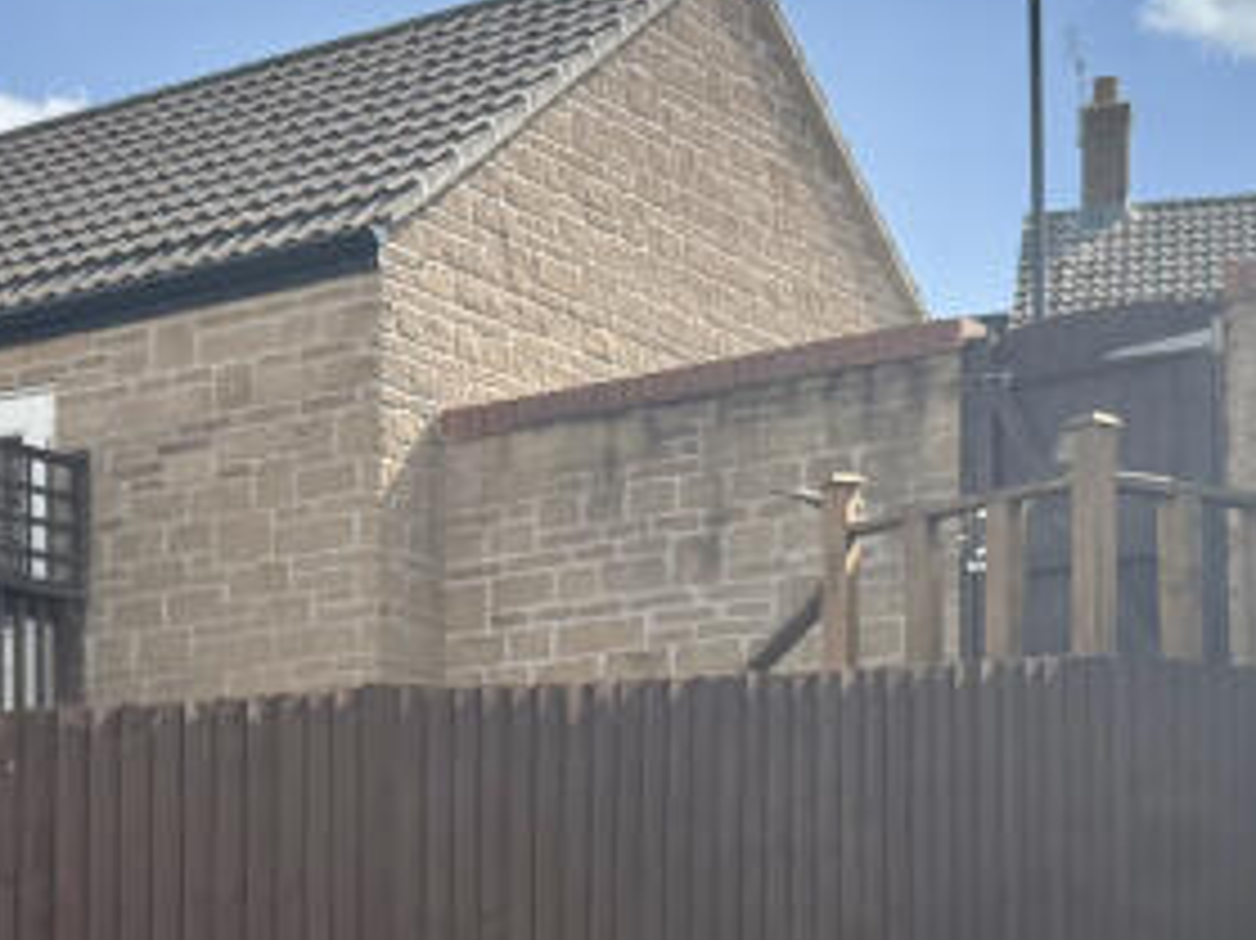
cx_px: 194
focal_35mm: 88
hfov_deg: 21.9
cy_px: 1012
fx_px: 3192
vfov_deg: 16.3
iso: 100
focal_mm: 6.76
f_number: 1.78
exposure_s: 1/5714
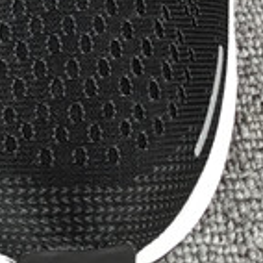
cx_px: -206
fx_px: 1496
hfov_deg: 9.6
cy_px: -218
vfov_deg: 9.5
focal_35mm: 174
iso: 32
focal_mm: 3.3
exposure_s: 1/100
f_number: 2.4
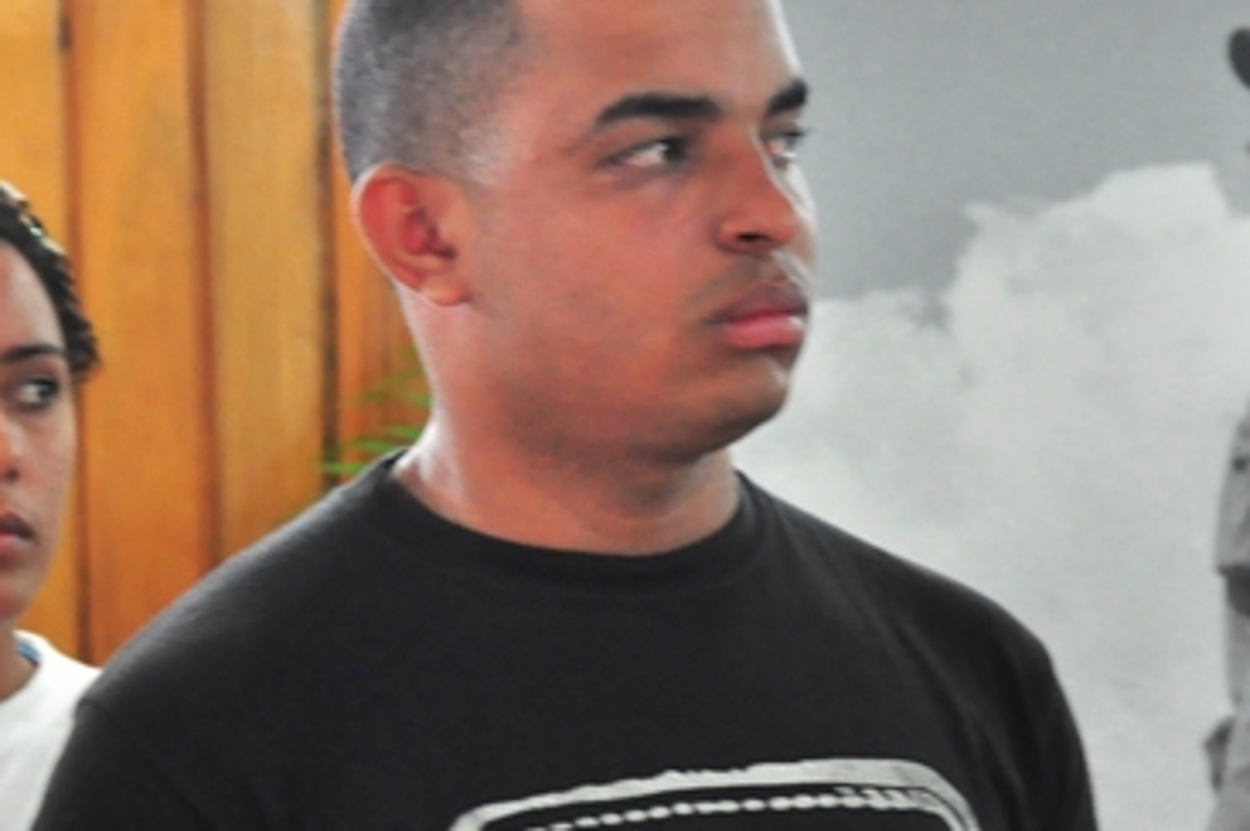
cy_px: 576
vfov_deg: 5.5
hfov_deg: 8.2
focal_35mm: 251
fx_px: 8707
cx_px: 719
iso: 1600
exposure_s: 1/30
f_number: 5.3
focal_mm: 80
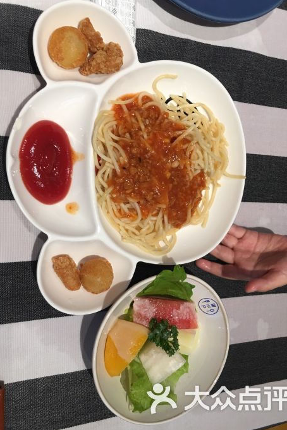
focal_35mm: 31
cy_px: 210
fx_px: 371
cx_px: 139
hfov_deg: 42.3
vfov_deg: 60.3
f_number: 2.2
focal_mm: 4.15
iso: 64
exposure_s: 1/33
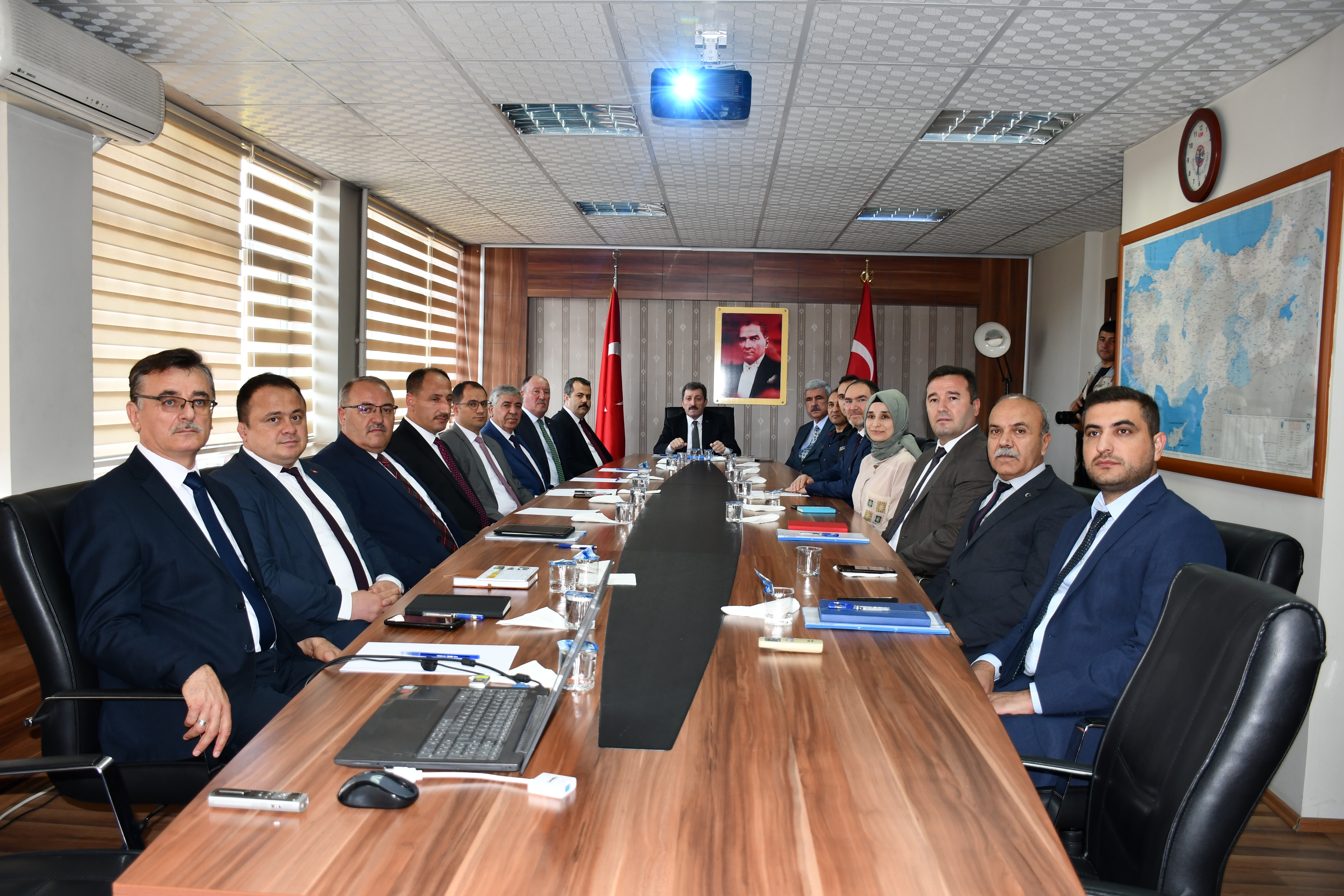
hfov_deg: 67.4
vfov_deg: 47.9
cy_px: 448
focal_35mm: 27
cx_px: 672
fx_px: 1008
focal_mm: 18
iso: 400
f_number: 3.5
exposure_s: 1/100
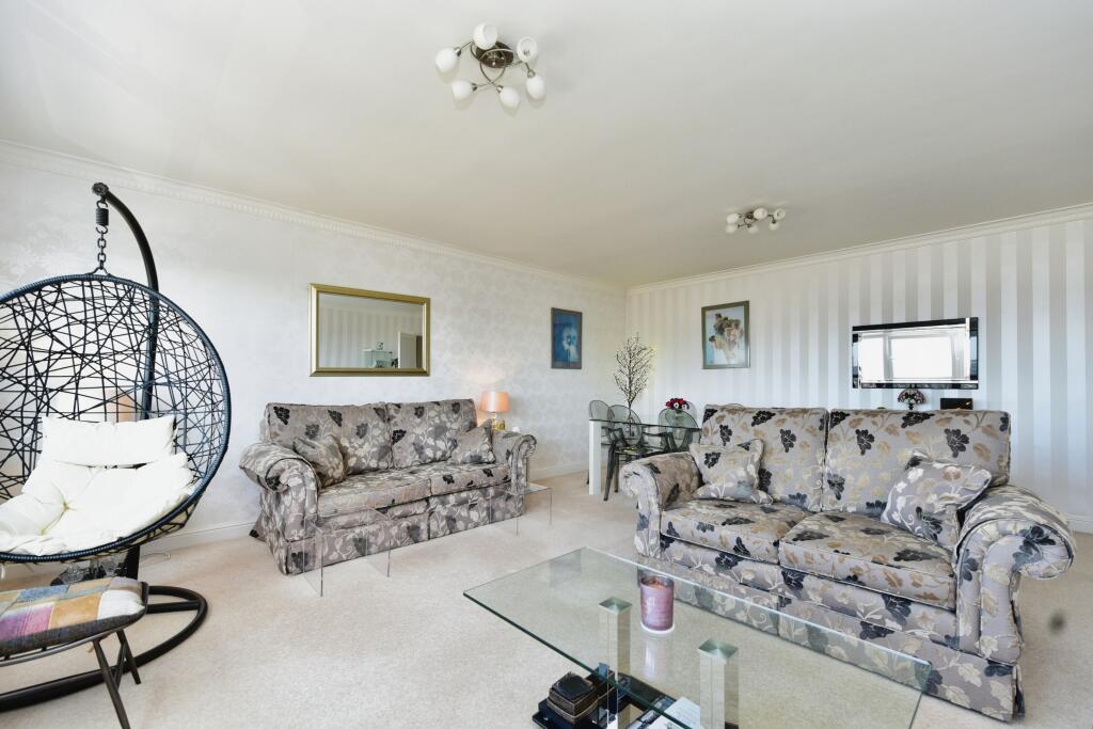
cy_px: 364
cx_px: 546
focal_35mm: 14
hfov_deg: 104.2
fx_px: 425
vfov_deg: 81.2
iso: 400
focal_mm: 14
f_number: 4
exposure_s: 1/60
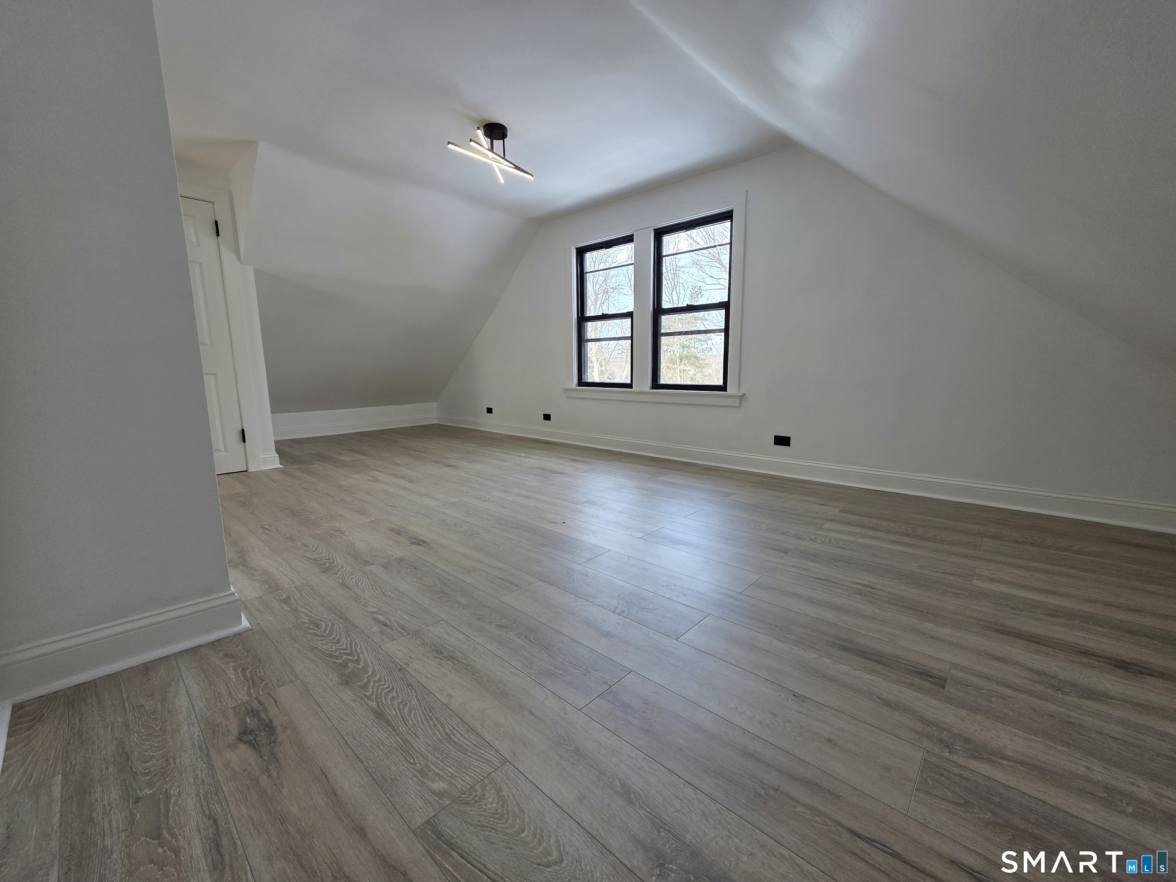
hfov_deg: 106.2
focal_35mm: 13
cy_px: 441
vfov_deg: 89.9
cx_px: 588
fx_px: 442
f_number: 1.9
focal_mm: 2.2
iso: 50
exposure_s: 1/120
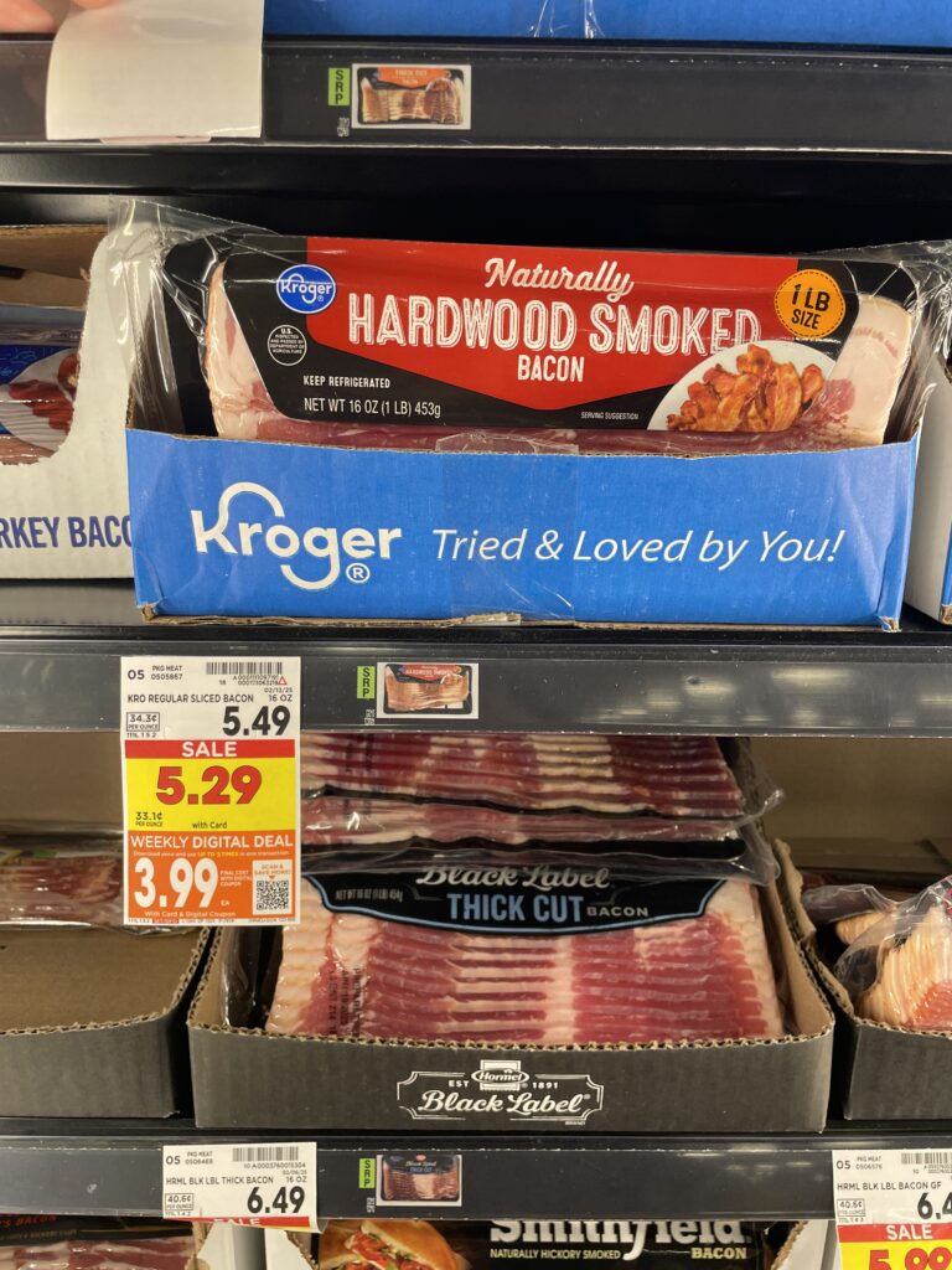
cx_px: 476
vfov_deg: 67.3
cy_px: 635
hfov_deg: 53.1
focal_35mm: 26
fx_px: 953
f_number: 1.6
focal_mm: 4.2
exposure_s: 1/121
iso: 100
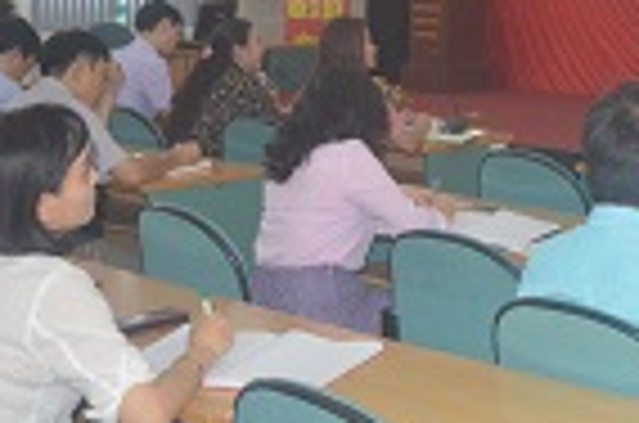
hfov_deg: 24.6
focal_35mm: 76
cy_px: -106
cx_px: 729
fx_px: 1346
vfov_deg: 17.0
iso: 400
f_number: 4
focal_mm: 18
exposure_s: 1/80
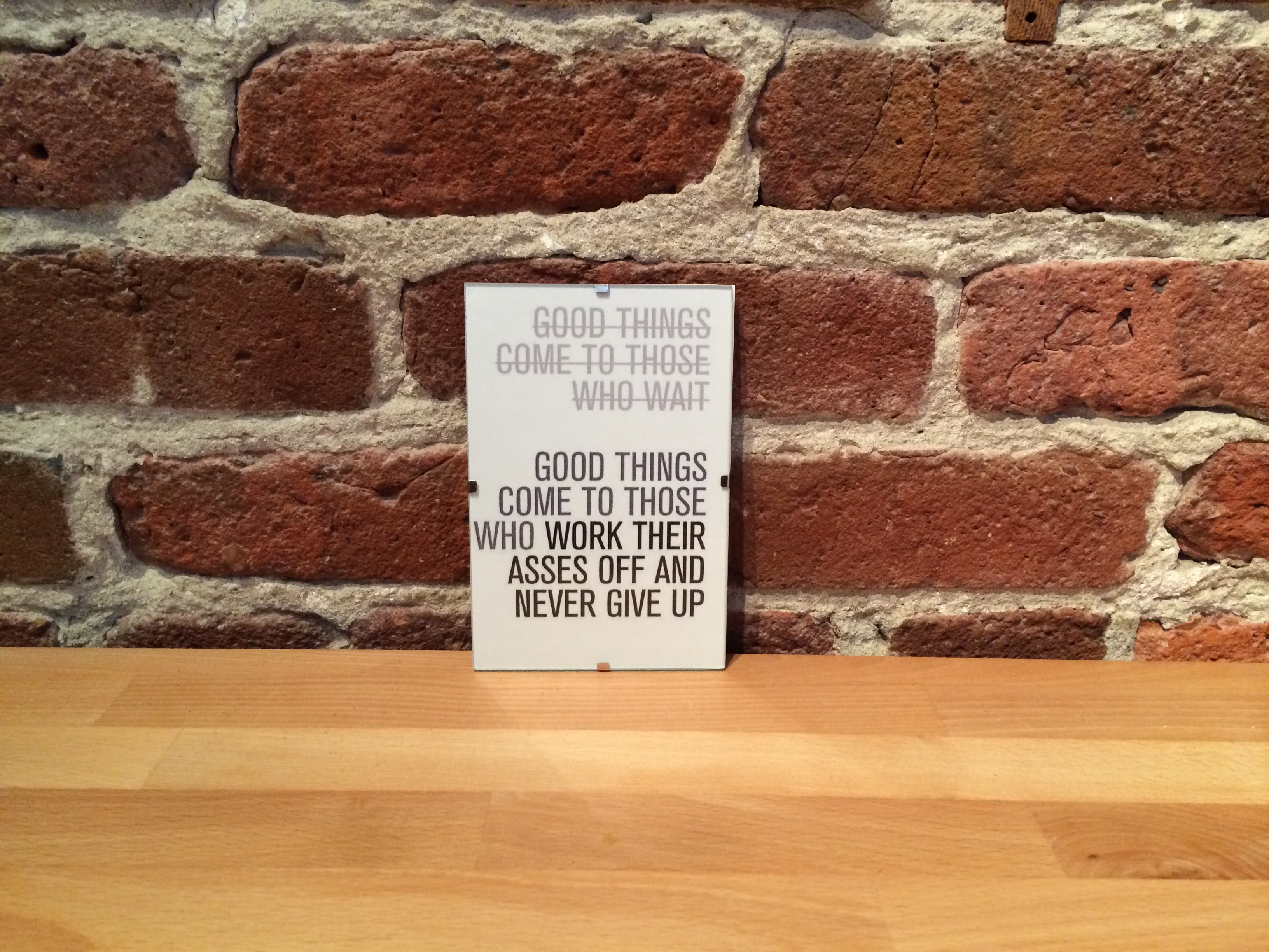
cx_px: 634
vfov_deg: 46.8
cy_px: 476
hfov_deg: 60.0
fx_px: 1100
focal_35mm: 30
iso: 250
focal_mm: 4.12
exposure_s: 1/30
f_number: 2.2
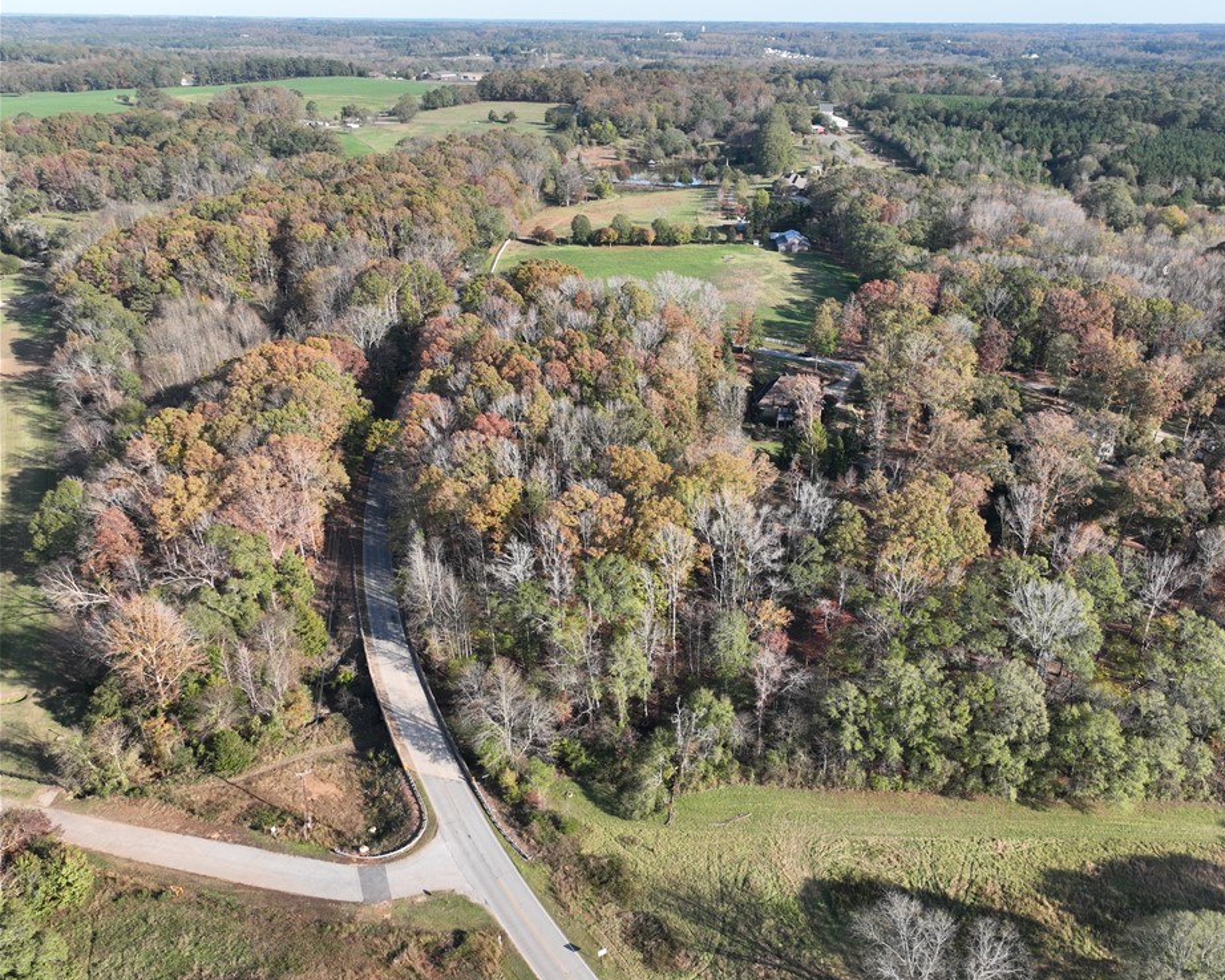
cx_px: 679
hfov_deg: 65.8
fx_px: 943
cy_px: 476
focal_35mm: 26
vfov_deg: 54.9
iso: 140
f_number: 2.8
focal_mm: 12.29
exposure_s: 1/120
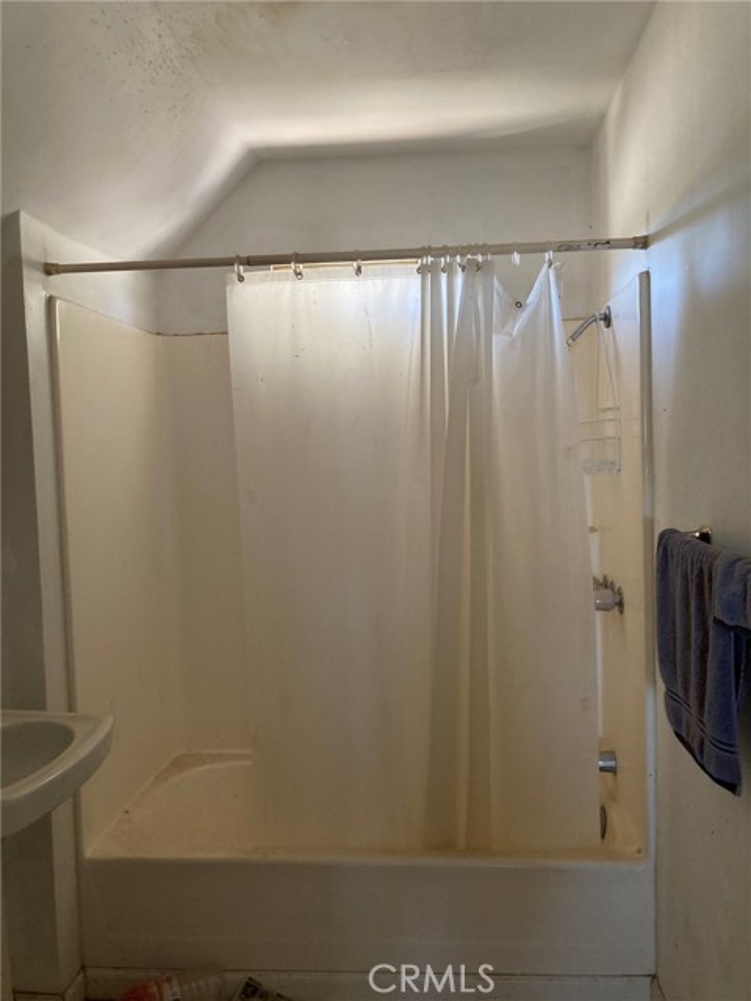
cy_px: 500
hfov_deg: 49.7
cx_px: 376
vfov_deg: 63.4
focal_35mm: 28
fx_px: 810
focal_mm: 3.99
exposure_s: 1/60
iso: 200
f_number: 1.8
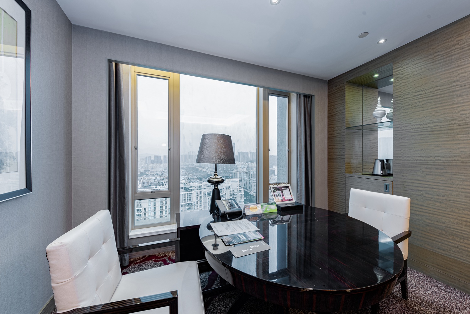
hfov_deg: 104.2
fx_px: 183
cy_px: 157
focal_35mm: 14
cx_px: 235
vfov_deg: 81.3
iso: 160
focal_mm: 14
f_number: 8
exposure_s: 1/2.5
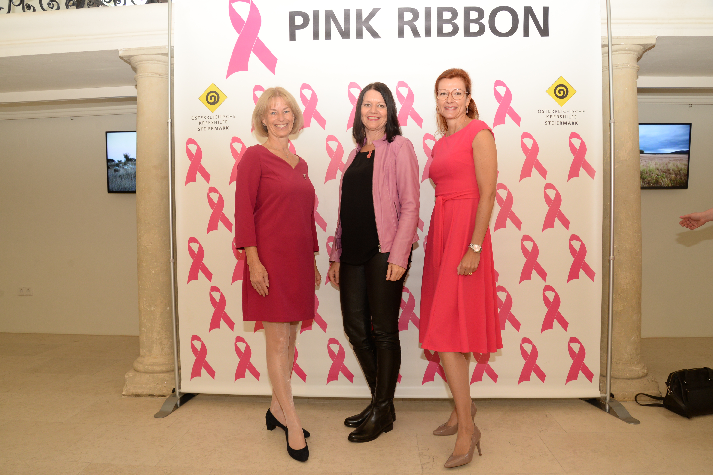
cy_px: 238
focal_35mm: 24
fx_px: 475
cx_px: 356
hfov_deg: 73.7
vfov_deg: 53.1
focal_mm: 24
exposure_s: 1/60
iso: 800
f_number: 7.1
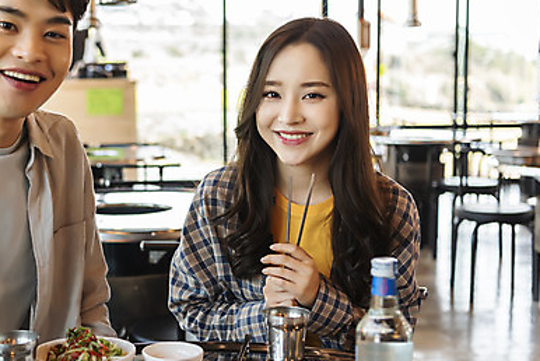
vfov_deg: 21.9
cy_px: 182
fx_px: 931
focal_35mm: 62
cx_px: 135
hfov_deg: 31.8
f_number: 2.8
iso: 640
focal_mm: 40
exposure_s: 1/500
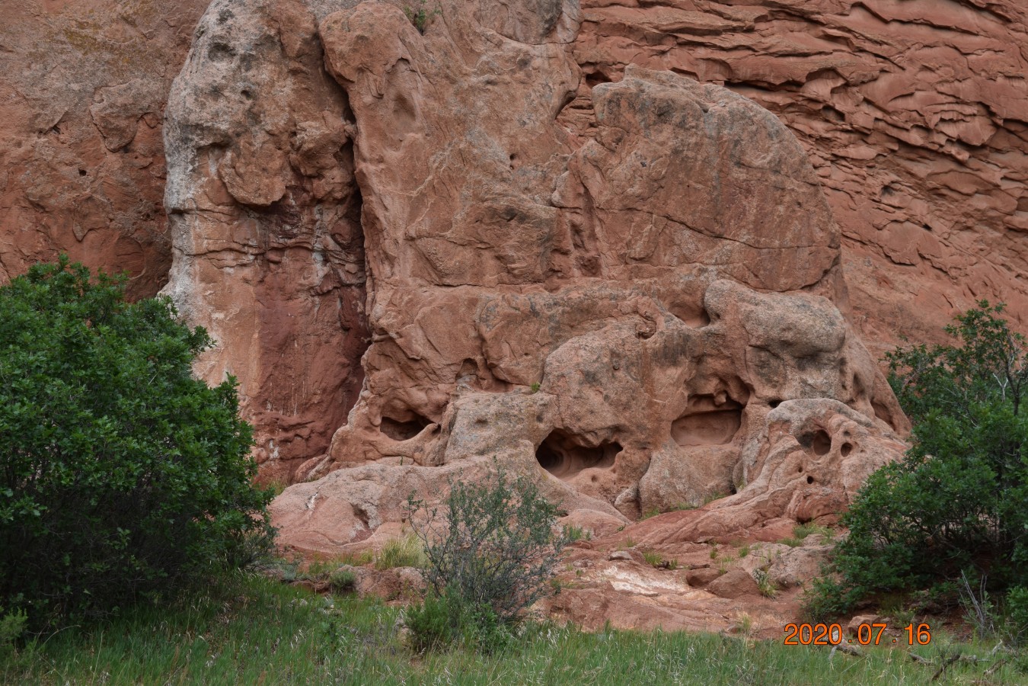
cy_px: 343
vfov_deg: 16.6
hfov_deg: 24.6
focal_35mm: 82
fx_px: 2356
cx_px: 514
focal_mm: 55
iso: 200
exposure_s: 1/250
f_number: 8
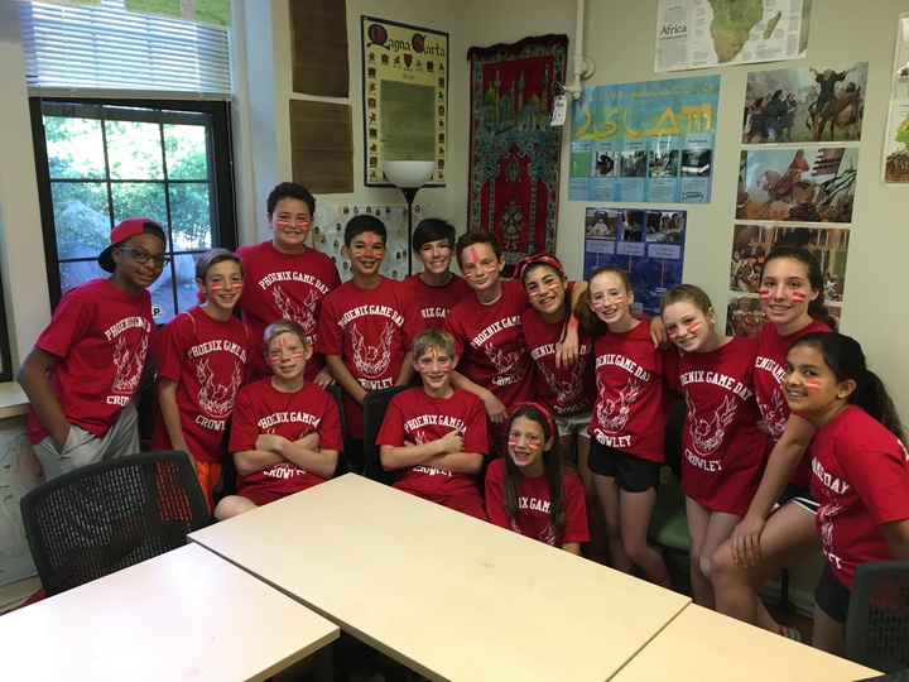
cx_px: 454
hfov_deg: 61.7
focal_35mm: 29
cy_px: 341
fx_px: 762
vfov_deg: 48.2
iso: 64
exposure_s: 1/30
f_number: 2.2
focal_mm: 4.15
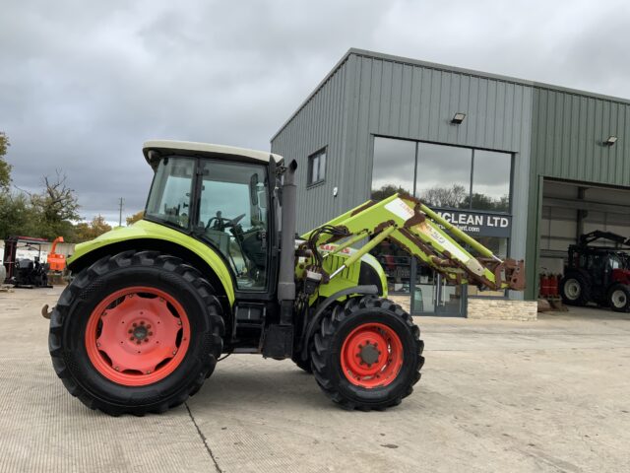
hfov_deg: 61.7
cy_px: 236
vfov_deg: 48.2
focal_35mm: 29
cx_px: 315
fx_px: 528
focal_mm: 3
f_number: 1.8
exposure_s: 1/394
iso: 16
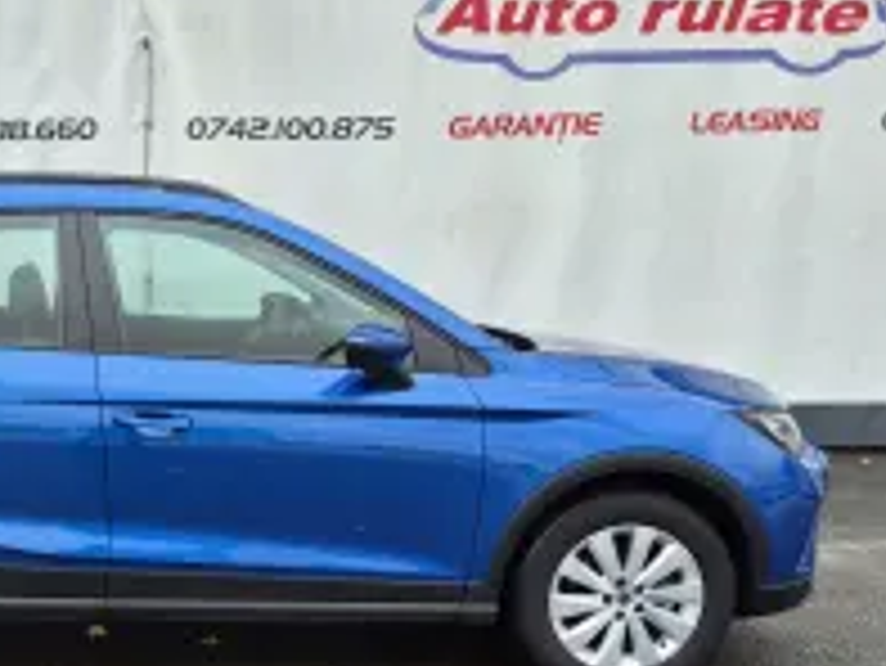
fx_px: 1076
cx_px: 148
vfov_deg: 34.2
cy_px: 423
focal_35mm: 42
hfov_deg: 42.3
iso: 25
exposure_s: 1/251
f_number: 1.8
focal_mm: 5.4
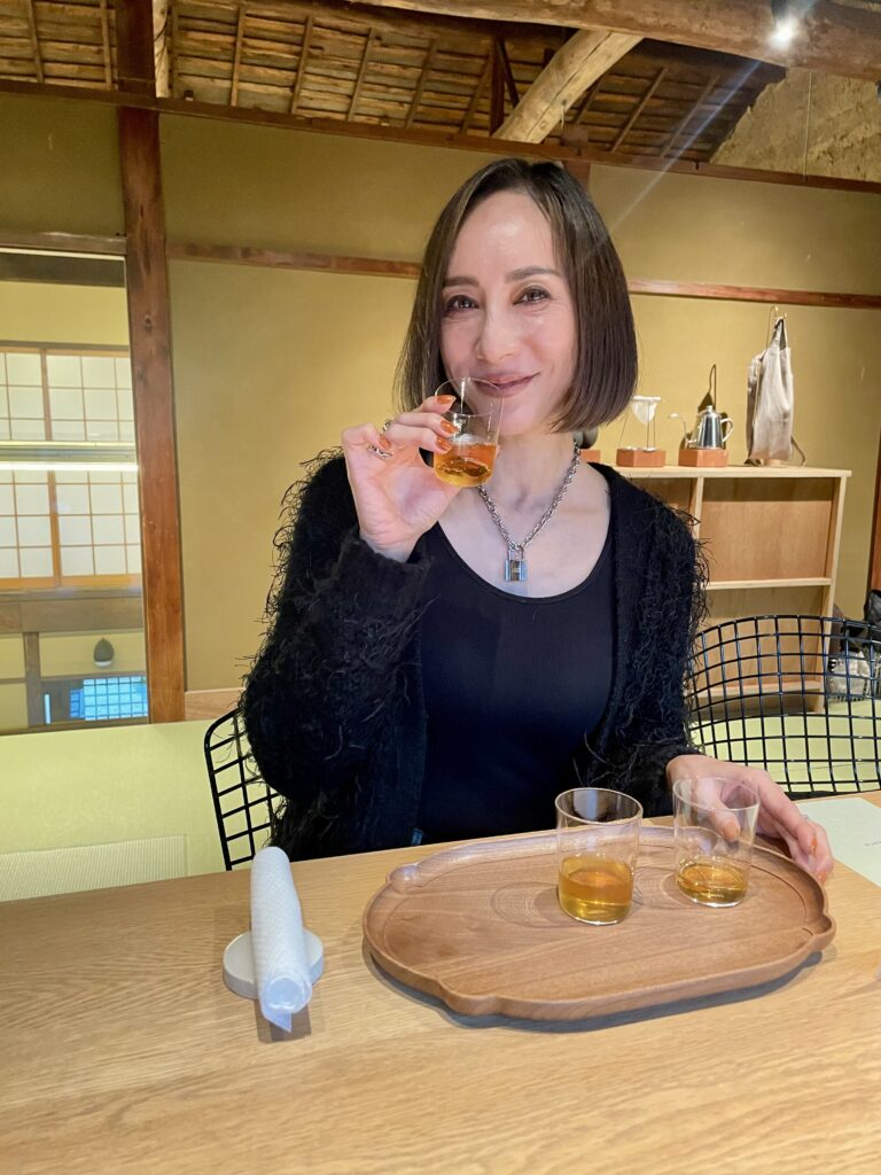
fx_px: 882
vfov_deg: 67.3
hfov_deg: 53.1
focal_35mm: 26
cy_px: 588
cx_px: 440
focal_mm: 4.2
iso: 400
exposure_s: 1/40
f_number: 1.6
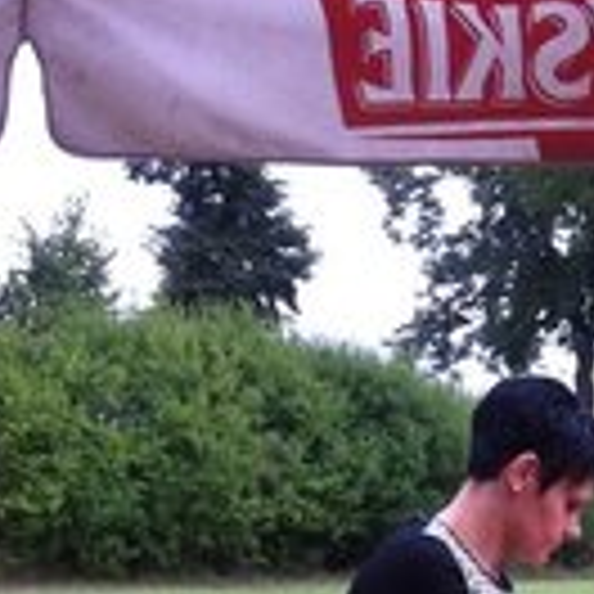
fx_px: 2951
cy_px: 1080
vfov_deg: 10.7
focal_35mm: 152
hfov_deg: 11.1
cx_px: 850
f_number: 2.8
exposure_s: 1/100
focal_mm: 3.85
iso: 80
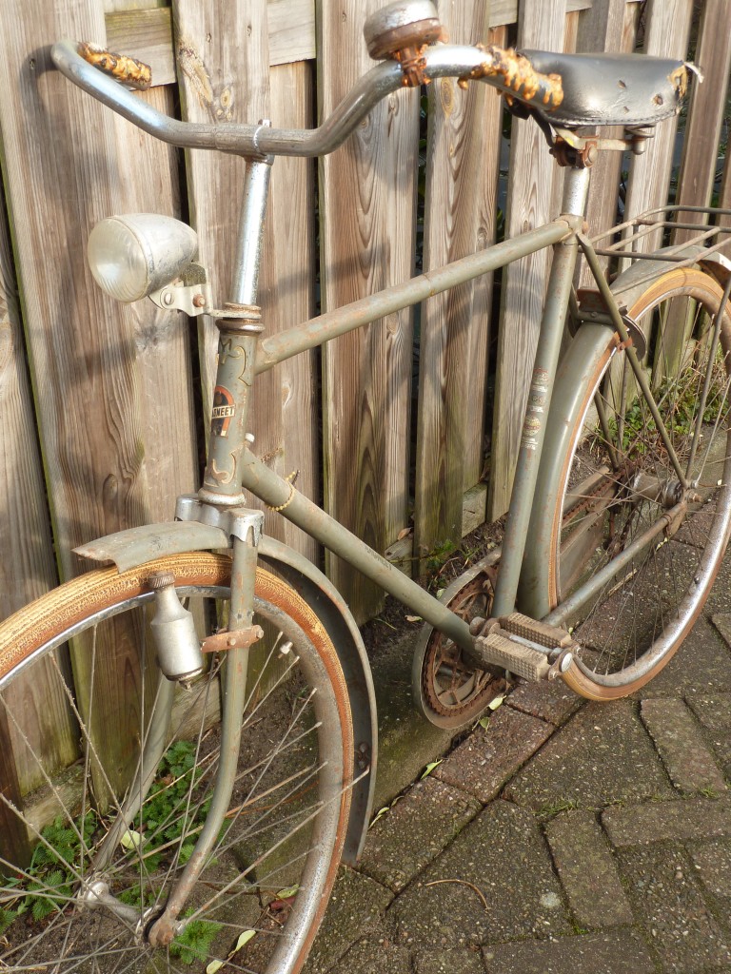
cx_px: 366
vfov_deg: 46.8
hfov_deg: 36.0
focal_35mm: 40
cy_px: 487
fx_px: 1126
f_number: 3.6
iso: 80
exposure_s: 1/60
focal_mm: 6.5
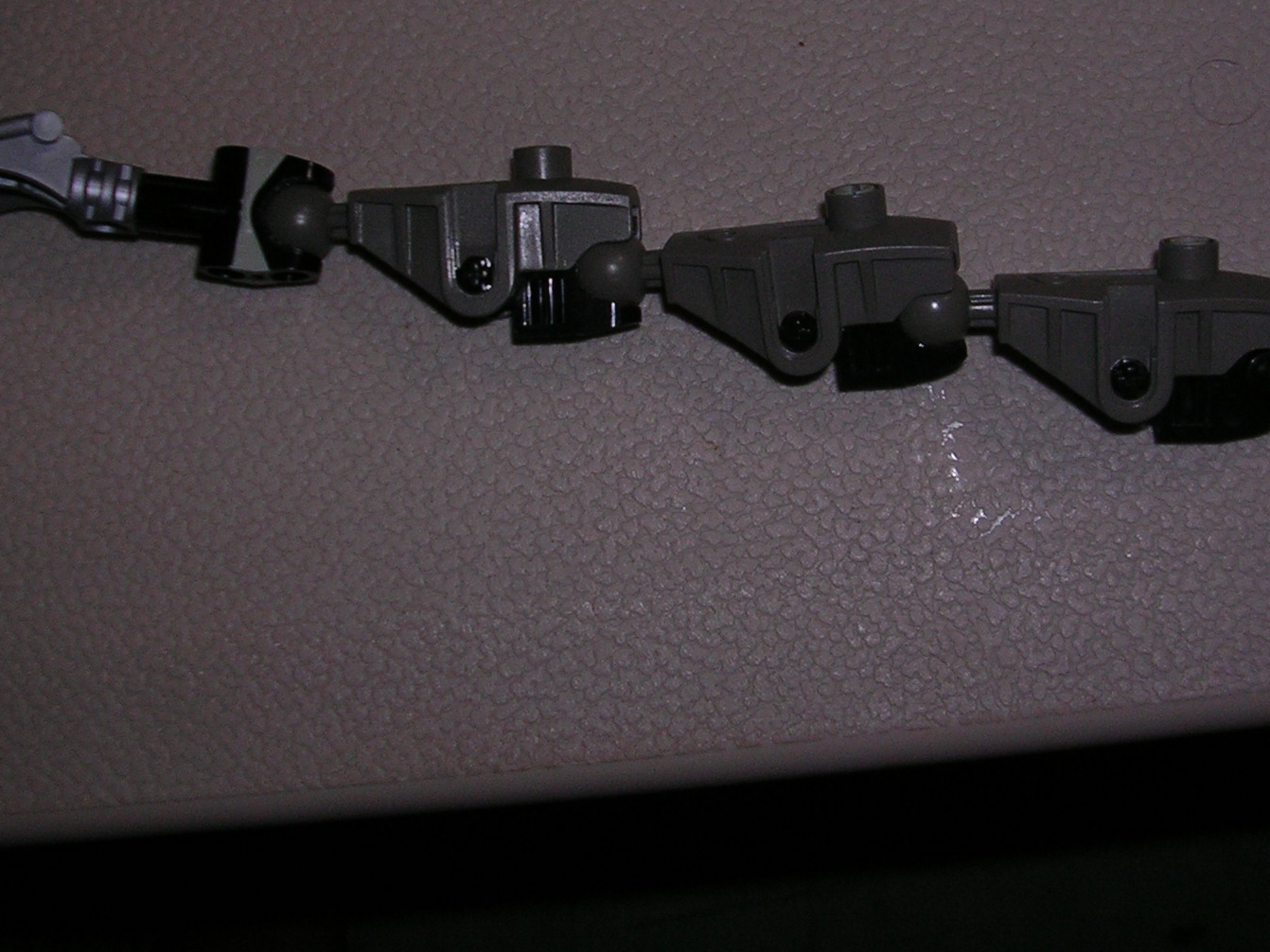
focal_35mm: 58
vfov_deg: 25.0
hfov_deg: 33.1
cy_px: 284
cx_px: 801
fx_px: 2128
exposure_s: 1/60.1
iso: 50
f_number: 2.8
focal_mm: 5.8
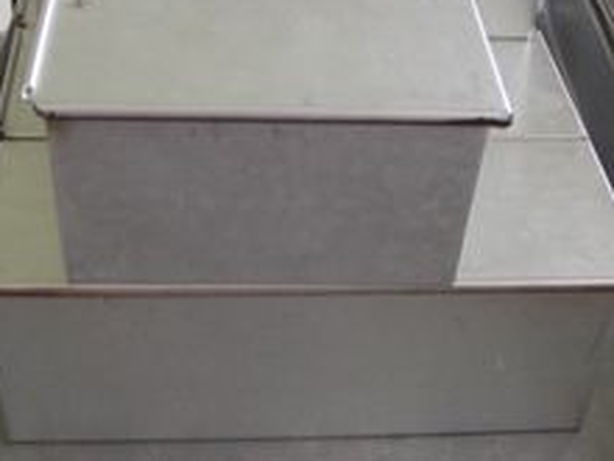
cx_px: 282
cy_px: 47
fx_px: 1224
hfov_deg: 28.2
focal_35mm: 69
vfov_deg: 20.9
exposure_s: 1/25
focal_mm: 7.9
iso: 800
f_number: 2.8
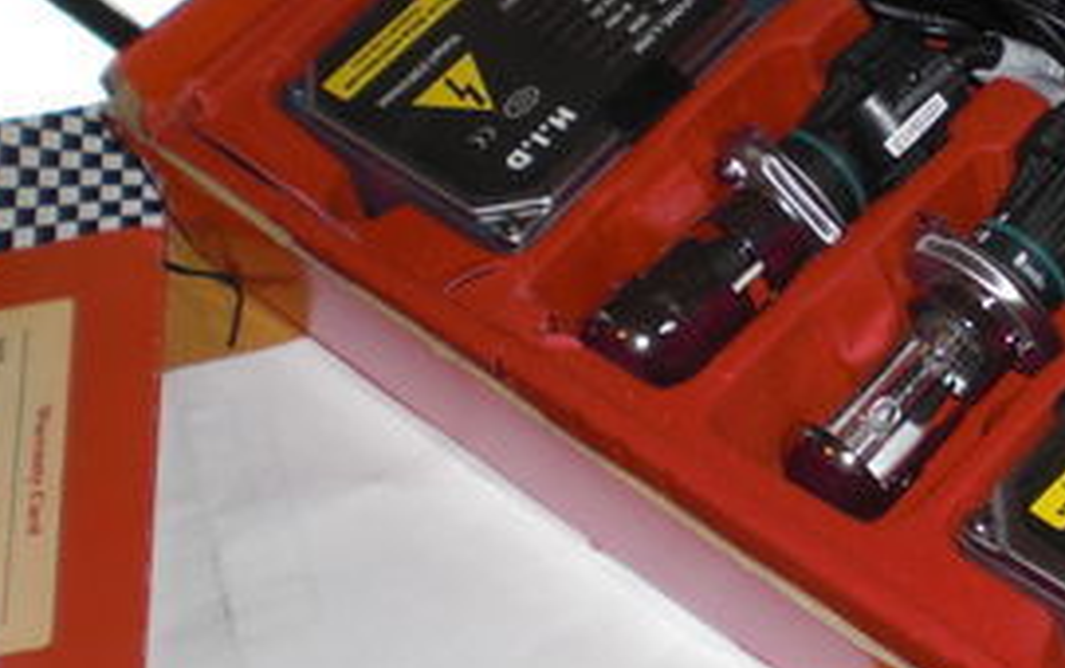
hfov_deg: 21.2
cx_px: 1010
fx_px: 2760
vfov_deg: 13.8
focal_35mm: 95
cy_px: 216
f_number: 3.1
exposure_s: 1/60
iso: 100
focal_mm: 6.3
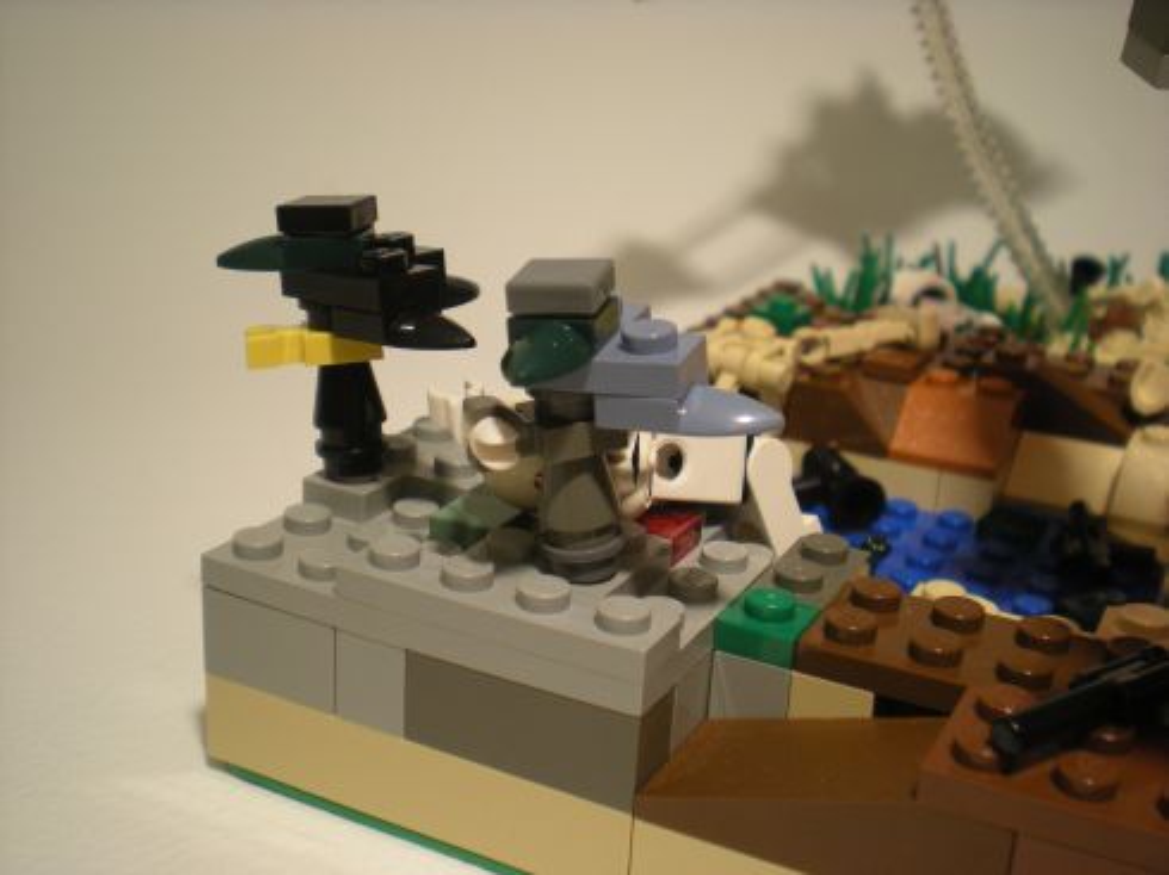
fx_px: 1485
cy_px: 438
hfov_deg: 43.0
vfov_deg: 32.8
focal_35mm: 44
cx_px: 584
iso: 125
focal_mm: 7.4
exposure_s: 1/65.6
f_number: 3.5
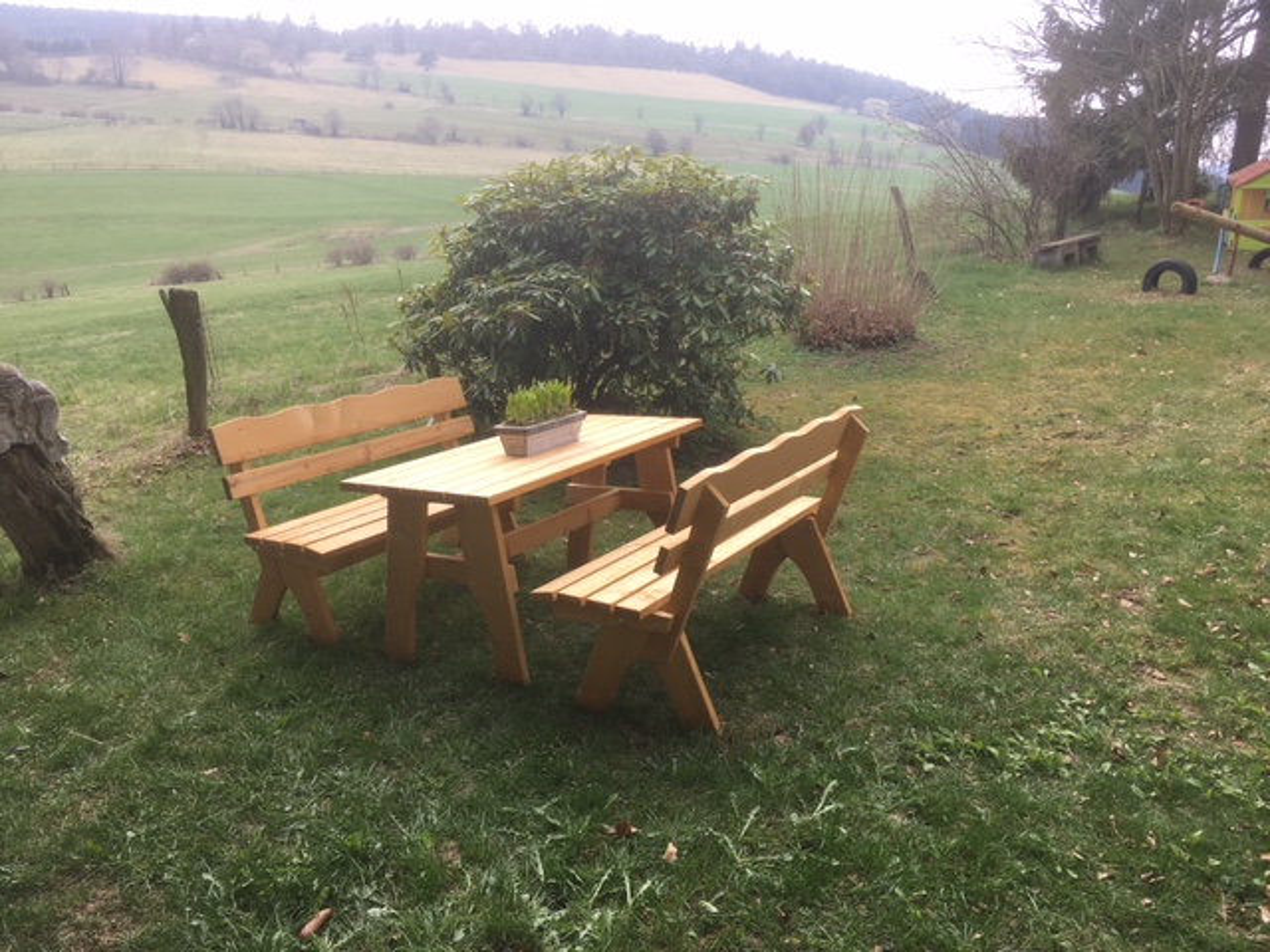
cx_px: 635
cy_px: 476
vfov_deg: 48.2
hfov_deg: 61.7
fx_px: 1064
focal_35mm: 29
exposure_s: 1/272
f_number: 2.2
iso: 25
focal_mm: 4.15
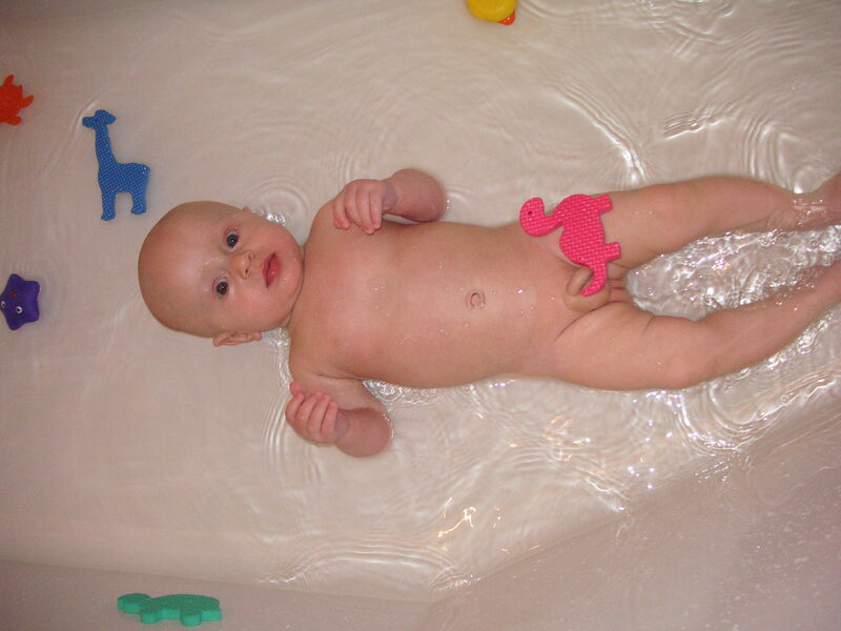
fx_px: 899
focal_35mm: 37
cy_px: 316
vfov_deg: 38.7
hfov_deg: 50.1
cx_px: 420
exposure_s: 1/45
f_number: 2.8
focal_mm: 6.1
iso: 160
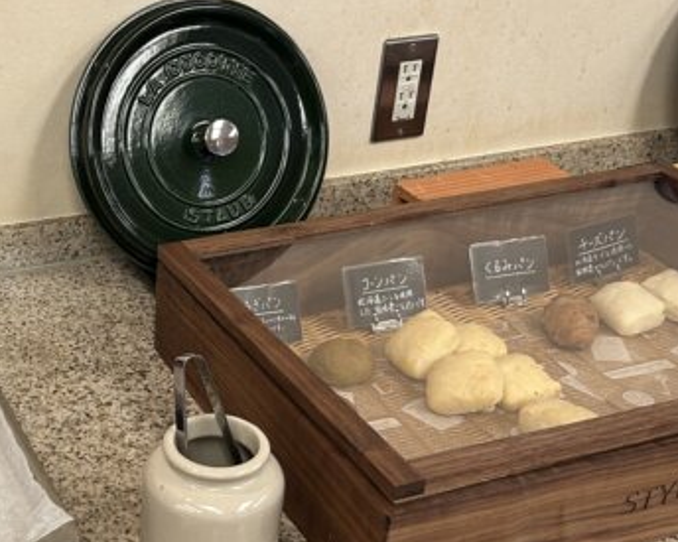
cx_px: 87
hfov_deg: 30.7
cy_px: 351
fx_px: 1184
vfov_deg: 25.7
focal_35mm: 59
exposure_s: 1/100
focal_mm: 5.7
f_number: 1.5
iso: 125
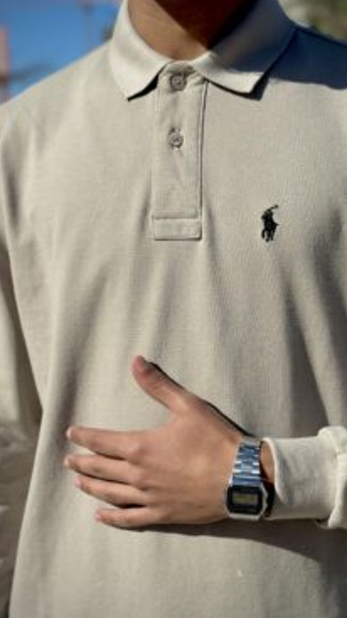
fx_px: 934
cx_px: 219
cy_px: 301
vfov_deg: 36.6
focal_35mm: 57
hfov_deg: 21.0
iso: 100
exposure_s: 1/9804
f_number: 1.78
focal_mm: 6.86
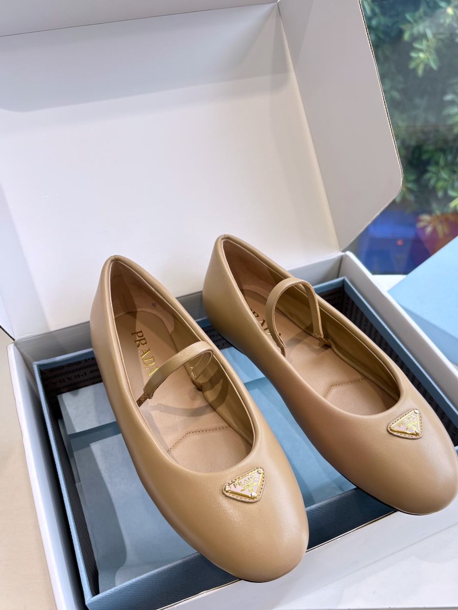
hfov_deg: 45.3
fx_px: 547
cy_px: 349
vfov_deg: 58.1
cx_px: 266
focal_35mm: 31
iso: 40
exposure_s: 1/132
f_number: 1.6
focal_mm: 5.96
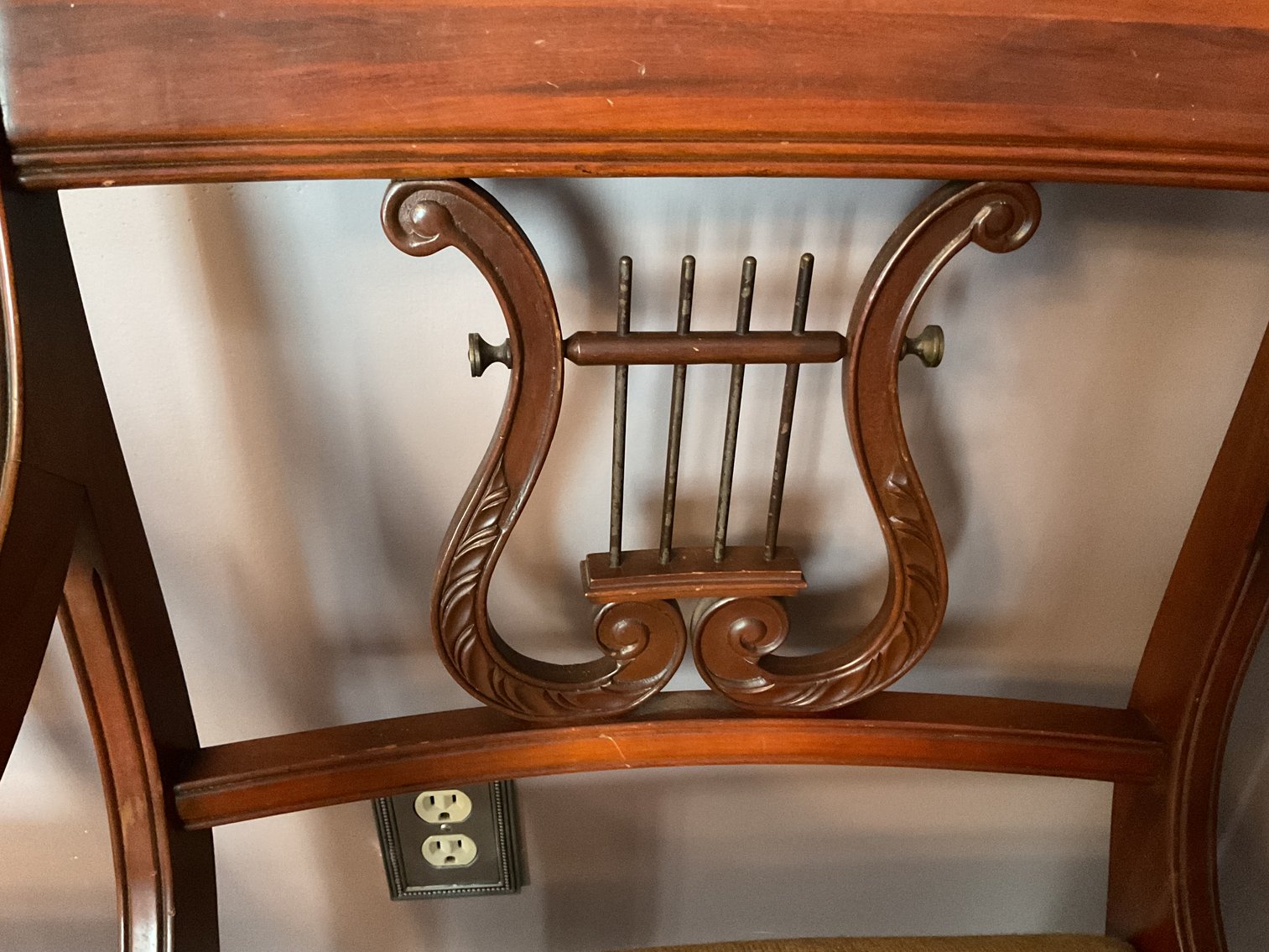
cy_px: 476
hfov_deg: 61.7
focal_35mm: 29
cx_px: 634
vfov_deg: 48.2
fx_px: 1063
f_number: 1.8
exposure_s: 1/30
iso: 500
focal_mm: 3
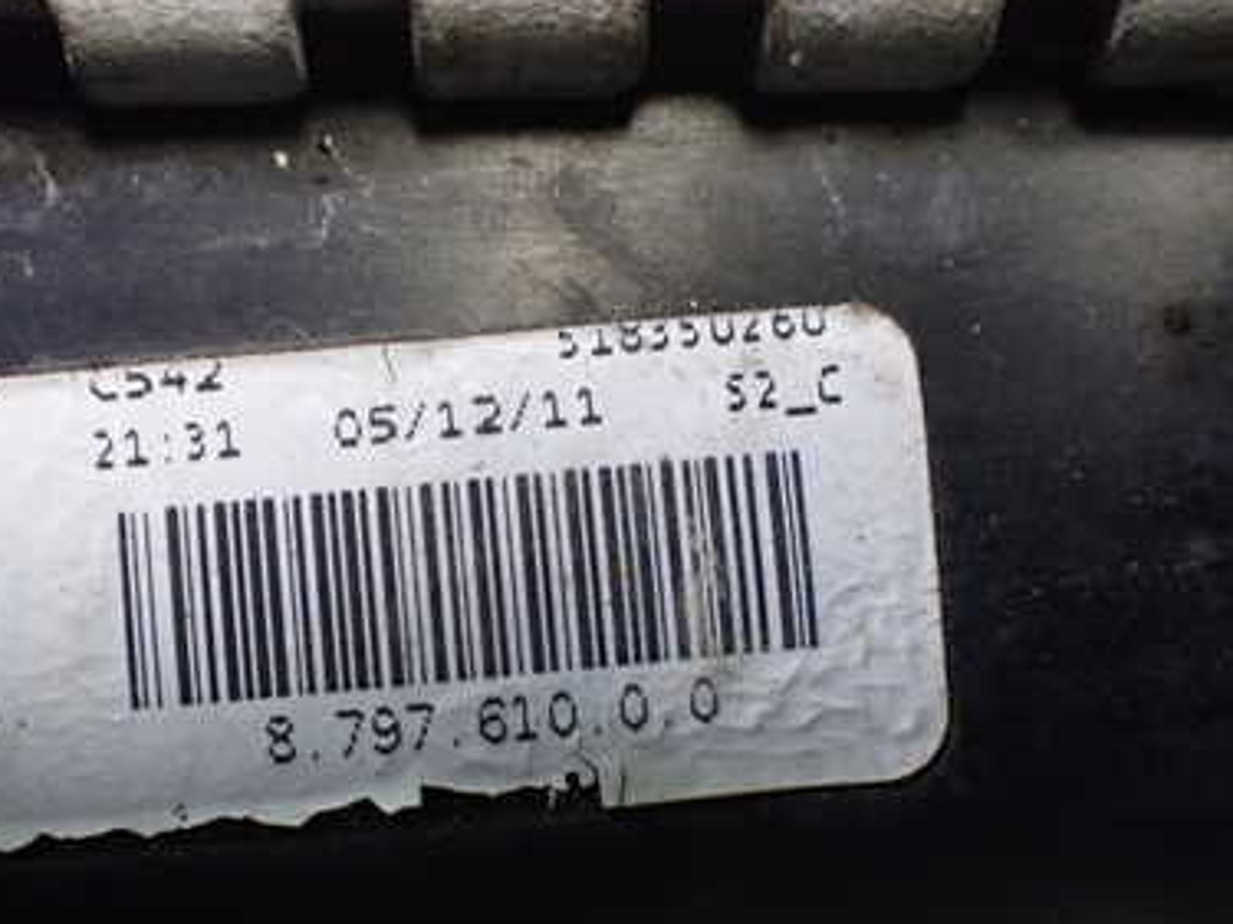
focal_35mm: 48
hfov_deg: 39.5
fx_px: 1709
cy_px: 621
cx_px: 493
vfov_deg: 30.0
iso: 800
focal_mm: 5.4
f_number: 2.3
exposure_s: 1/60
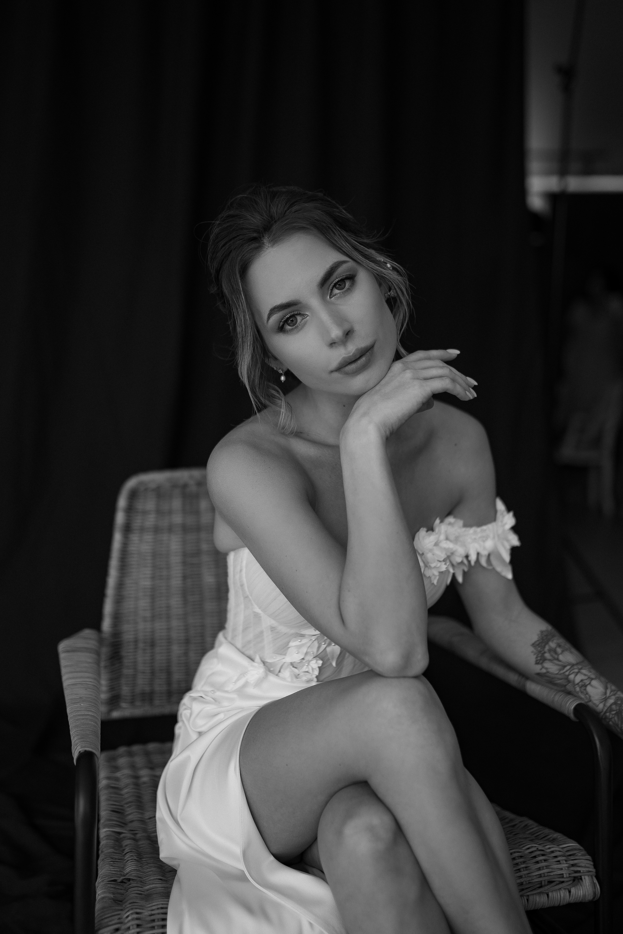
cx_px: 312
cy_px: 467
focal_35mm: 35
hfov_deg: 37.9
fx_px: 908
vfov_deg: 54.4
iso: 80
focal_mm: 35
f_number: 1.4
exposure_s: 1/320
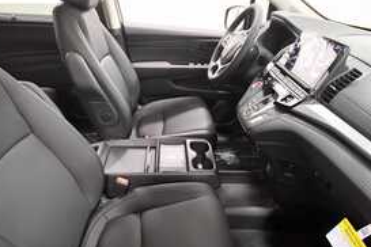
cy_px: 154
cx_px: 164
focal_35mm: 22
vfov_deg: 56.6
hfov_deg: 78.3
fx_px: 227
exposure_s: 1/125
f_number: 4
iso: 3200
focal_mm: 10
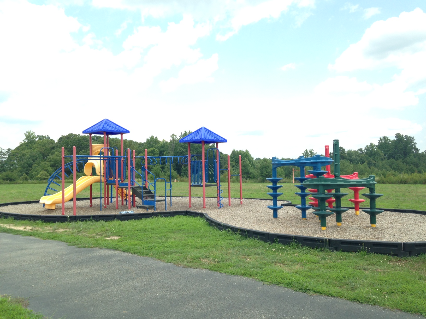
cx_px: 213
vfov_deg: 42.9
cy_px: 160
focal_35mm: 33
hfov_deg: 55.4
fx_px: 406
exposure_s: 1/653
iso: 50
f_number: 2.4
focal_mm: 4.12
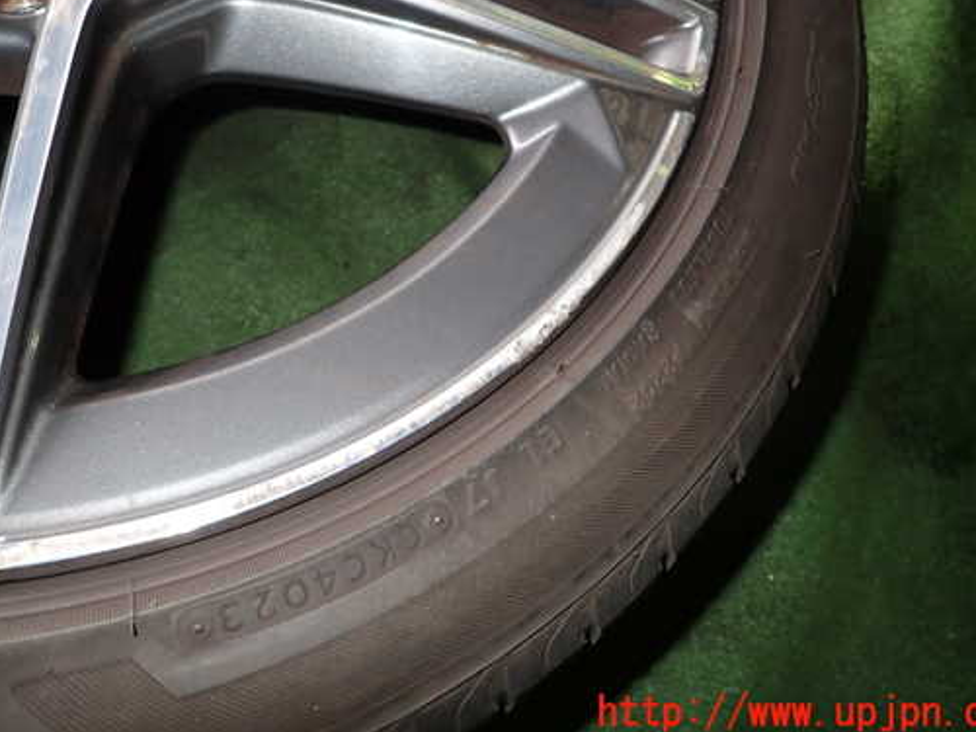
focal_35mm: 30
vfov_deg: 46.6
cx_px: 453
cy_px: 299
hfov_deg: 59.9
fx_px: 846
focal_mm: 4.5
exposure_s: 1/30
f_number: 5.6
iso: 200
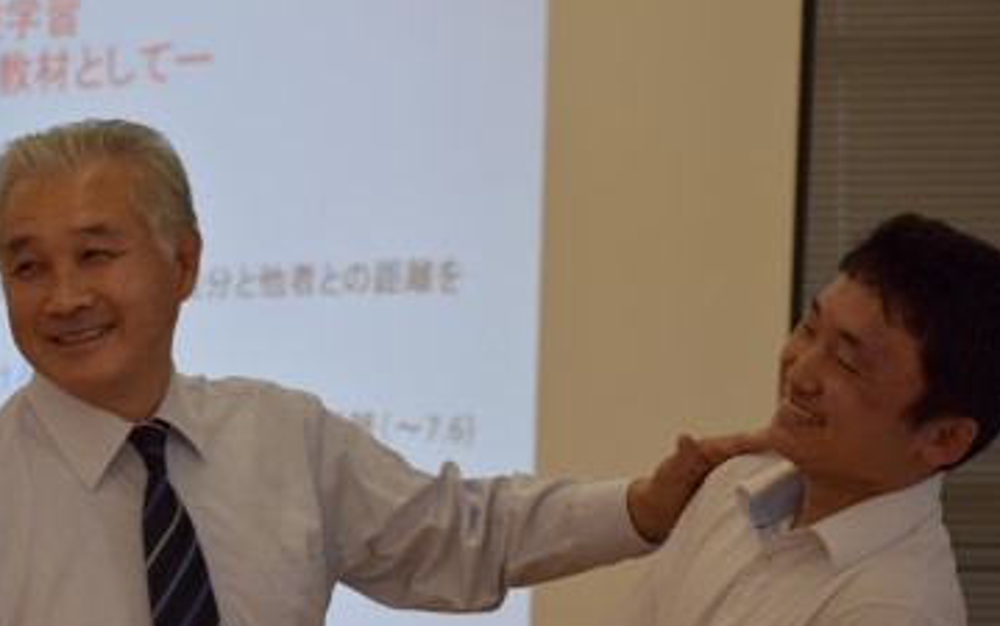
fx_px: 3900
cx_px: 348
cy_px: 373
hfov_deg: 14.6
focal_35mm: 143
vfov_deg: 9.2
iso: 220
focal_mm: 70
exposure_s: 1/125
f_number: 4.5
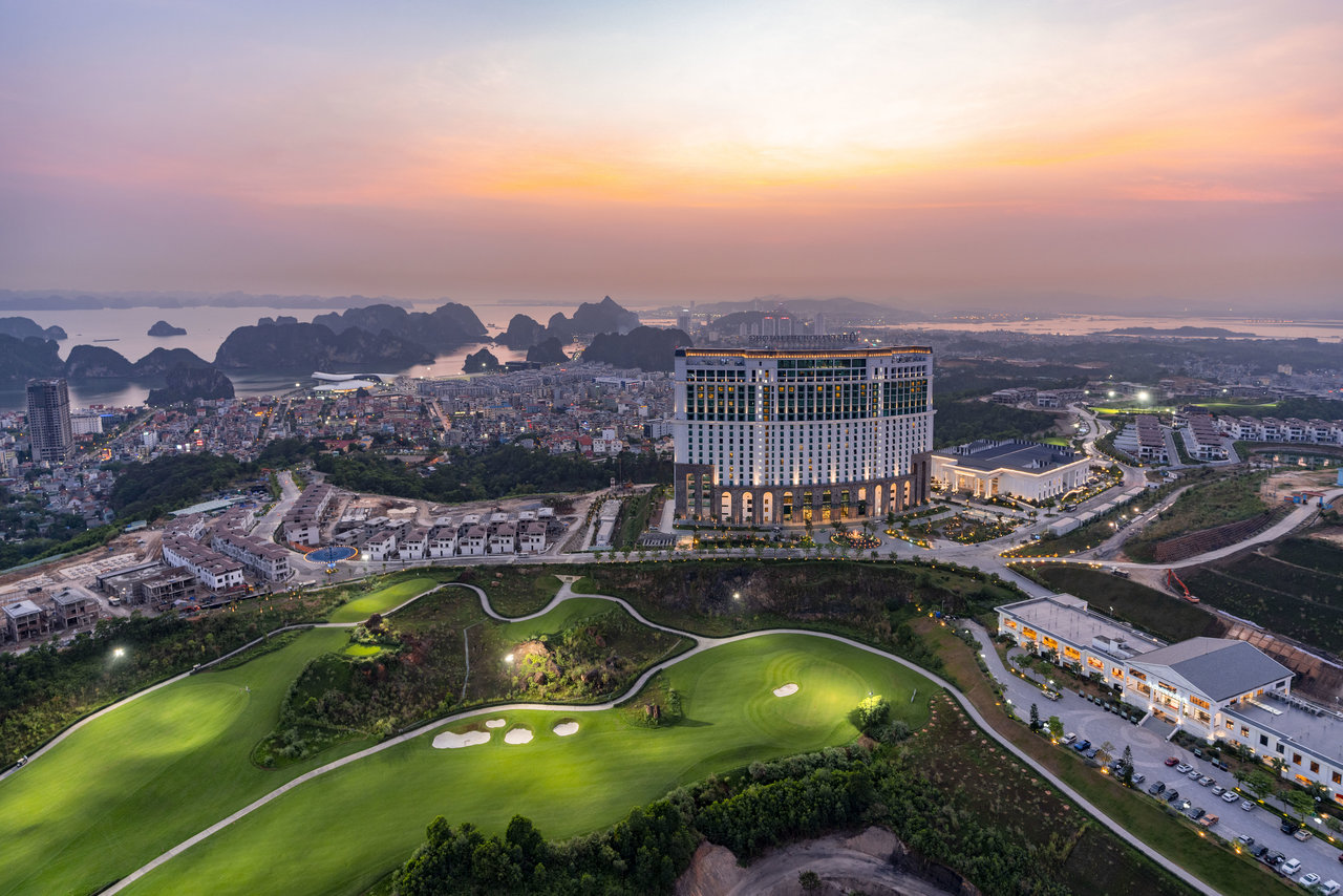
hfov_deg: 86.9
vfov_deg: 64.6
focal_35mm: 19
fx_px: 709
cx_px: 672
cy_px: 448
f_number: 4
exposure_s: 1/20
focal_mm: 19
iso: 640
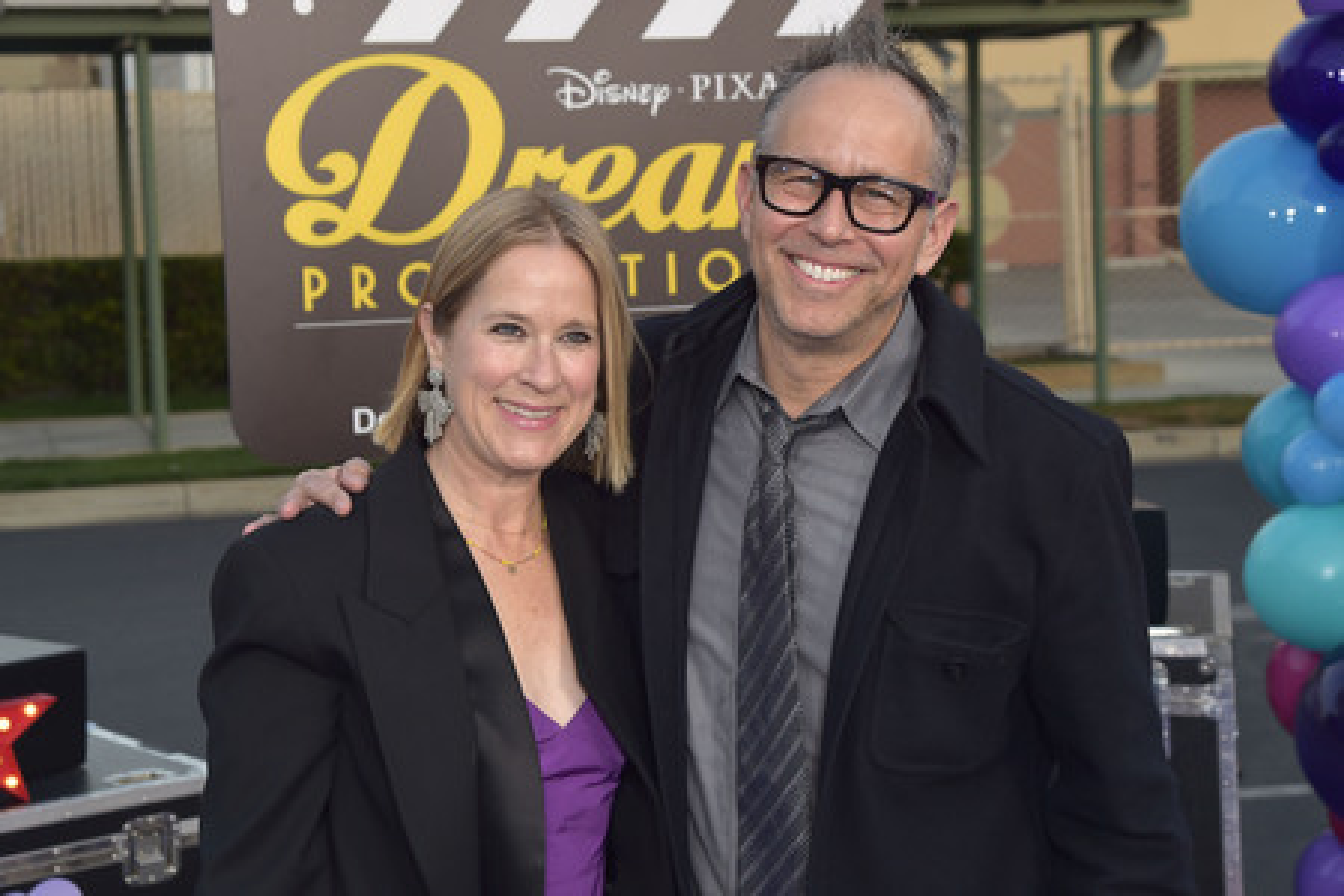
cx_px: 672
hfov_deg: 34.5
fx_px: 2165
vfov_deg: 23.4
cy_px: 448
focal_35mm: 58
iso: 640
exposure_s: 1/250
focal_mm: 58
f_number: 6.3
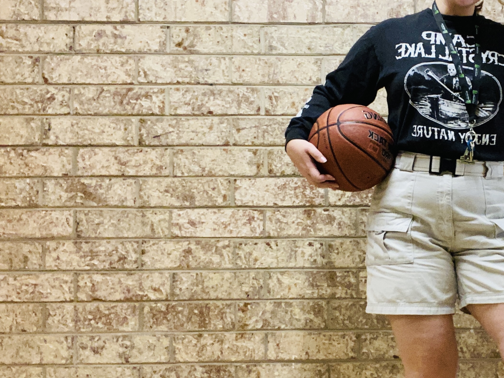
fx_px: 641
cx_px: 433
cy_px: 211
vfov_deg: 32.8
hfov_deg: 40.4
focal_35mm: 44
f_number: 2.2
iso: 400
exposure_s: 1/48
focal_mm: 2.71
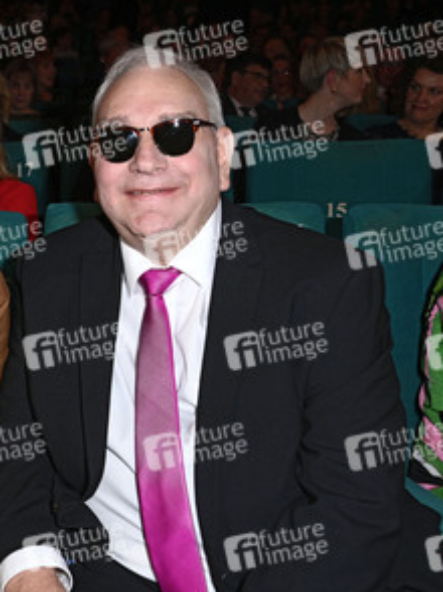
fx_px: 1008
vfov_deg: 32.7
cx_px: 21
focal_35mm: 59
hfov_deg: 23.9
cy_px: 296
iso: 1600
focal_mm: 40
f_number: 5.6
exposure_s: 1/160
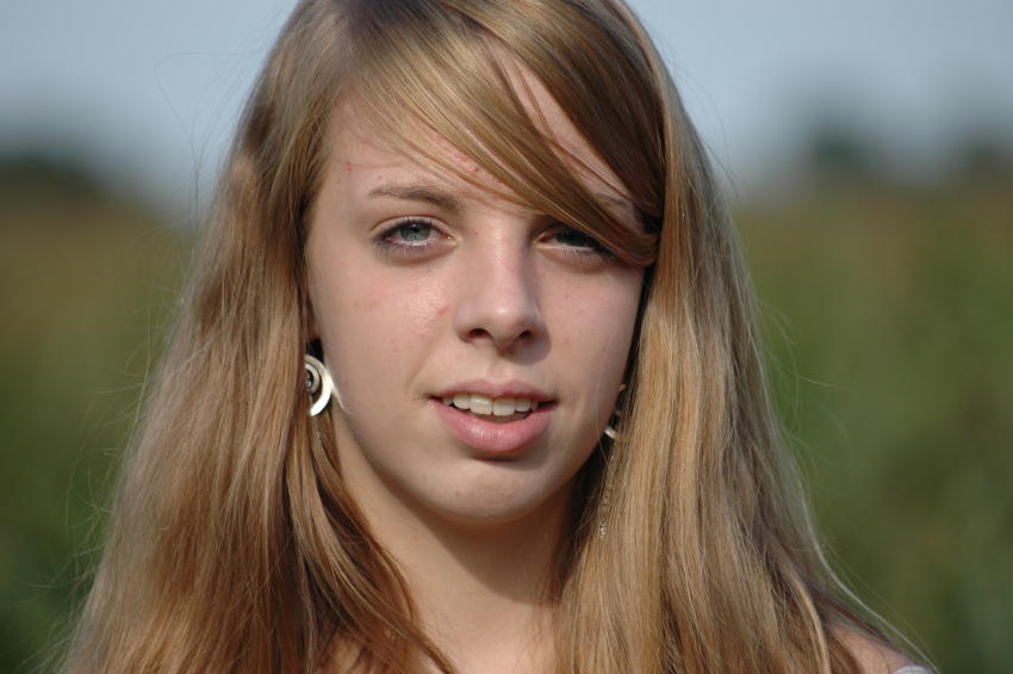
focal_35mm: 330
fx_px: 9277
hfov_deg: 6.3
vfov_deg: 4.2
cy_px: 337
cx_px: 506
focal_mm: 220
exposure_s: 1/640
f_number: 5.3
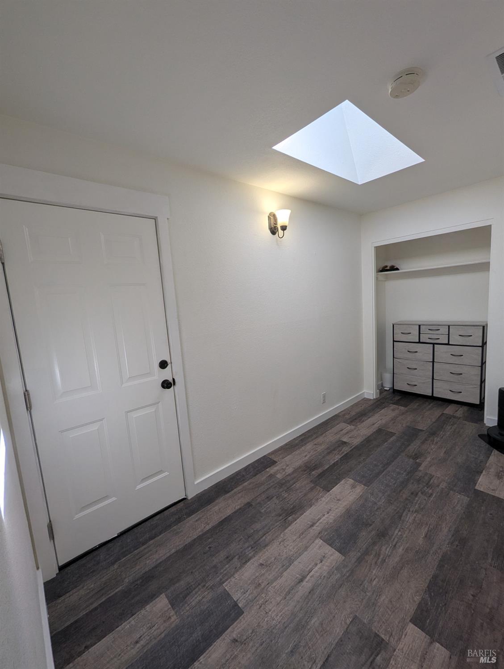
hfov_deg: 90.1
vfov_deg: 106.1
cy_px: 334
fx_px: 252
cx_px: 252
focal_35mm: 13
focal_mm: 1.95
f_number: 2.2
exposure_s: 1/147
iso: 46
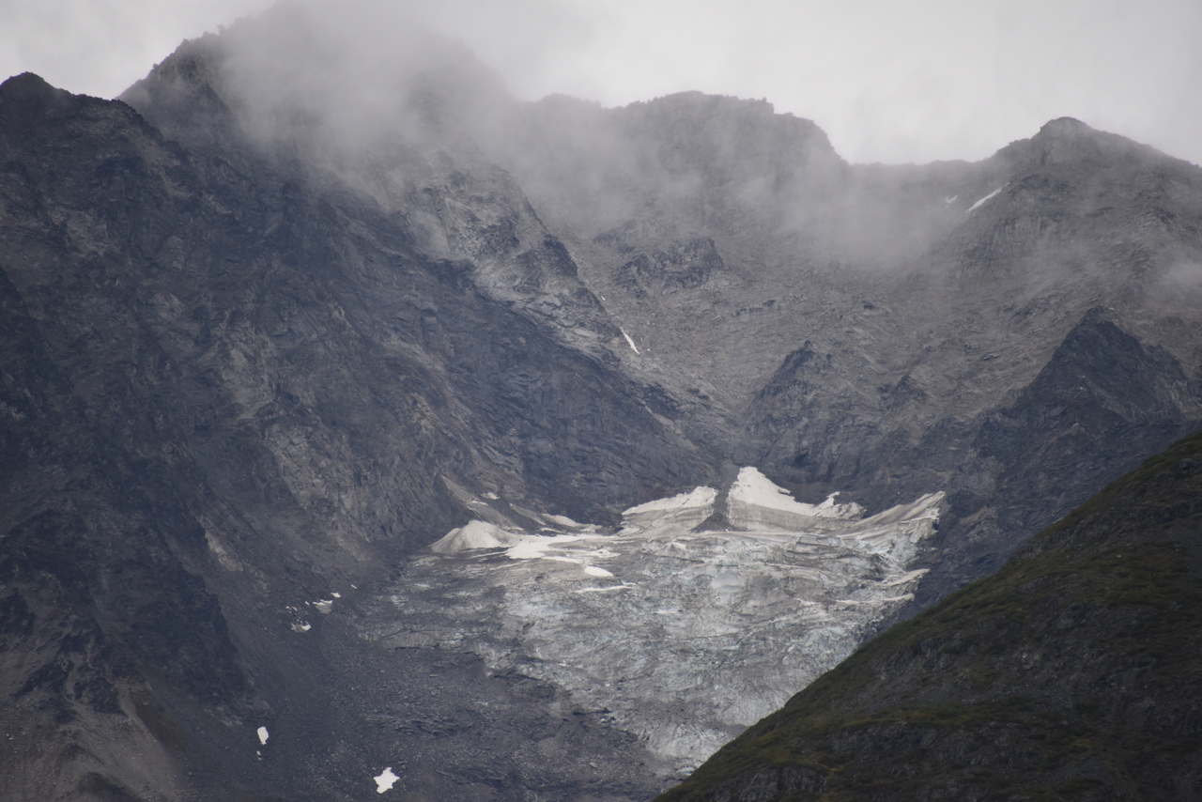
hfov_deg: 6.9
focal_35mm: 300
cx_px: 601
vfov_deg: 4.6
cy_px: 401
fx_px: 10018
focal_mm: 300
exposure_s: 1/640
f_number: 5.6
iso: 400
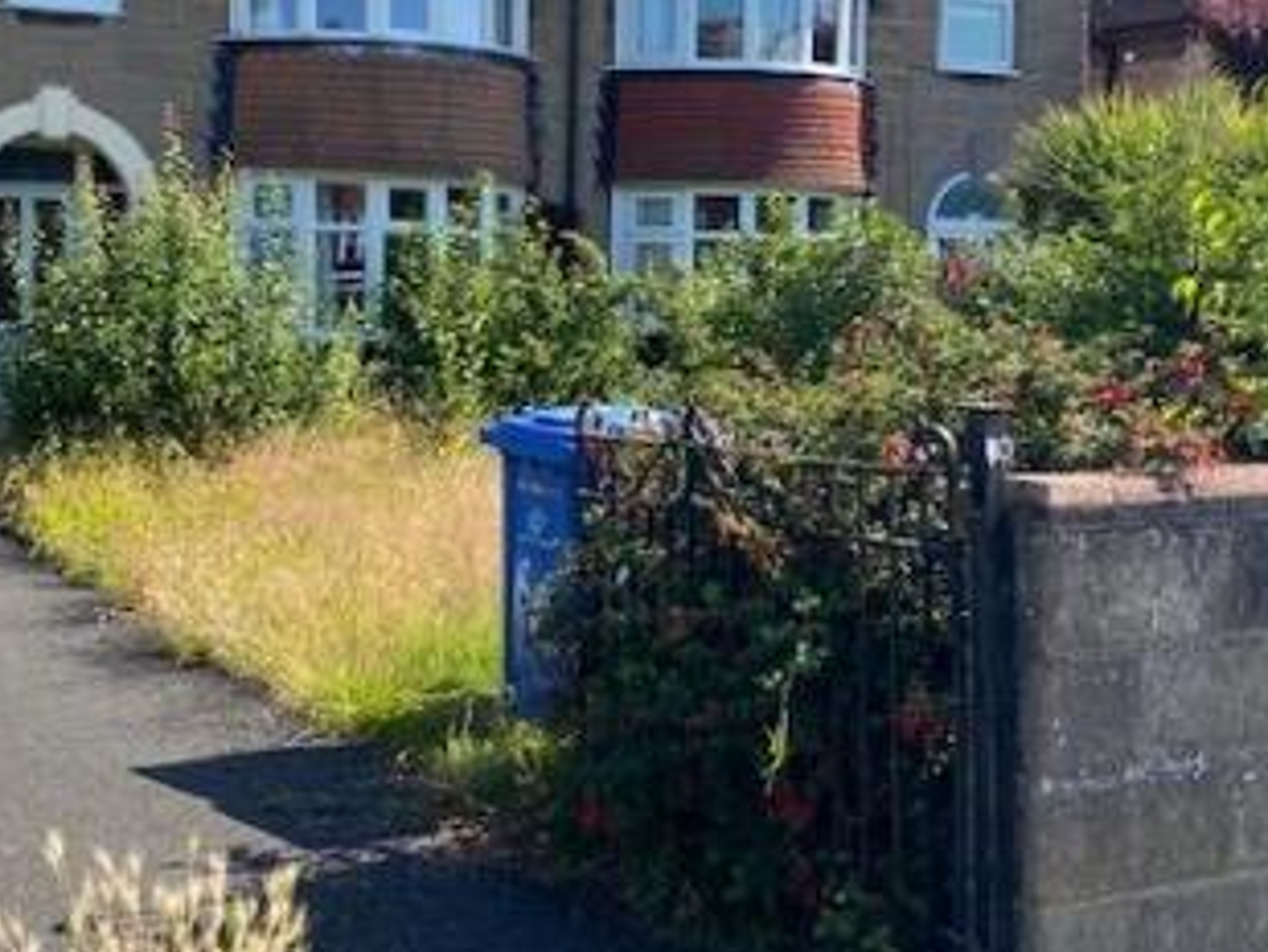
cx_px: 503
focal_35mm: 49
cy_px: 302
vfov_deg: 29.4
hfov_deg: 38.7
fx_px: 1796
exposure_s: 1/1377
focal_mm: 4.25
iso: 32
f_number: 1.8
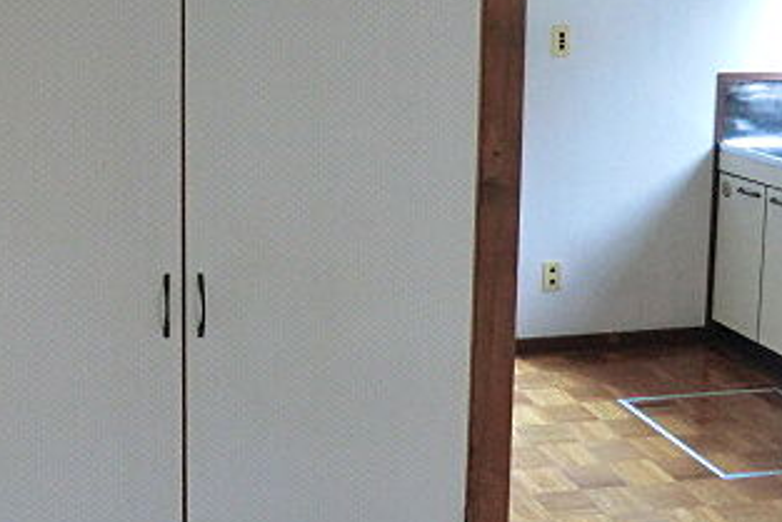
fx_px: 1108
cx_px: 230
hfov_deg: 38.2
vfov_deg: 25.9
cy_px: 80
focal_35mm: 51
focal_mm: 4.3
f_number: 3.2
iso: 400
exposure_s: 1/60
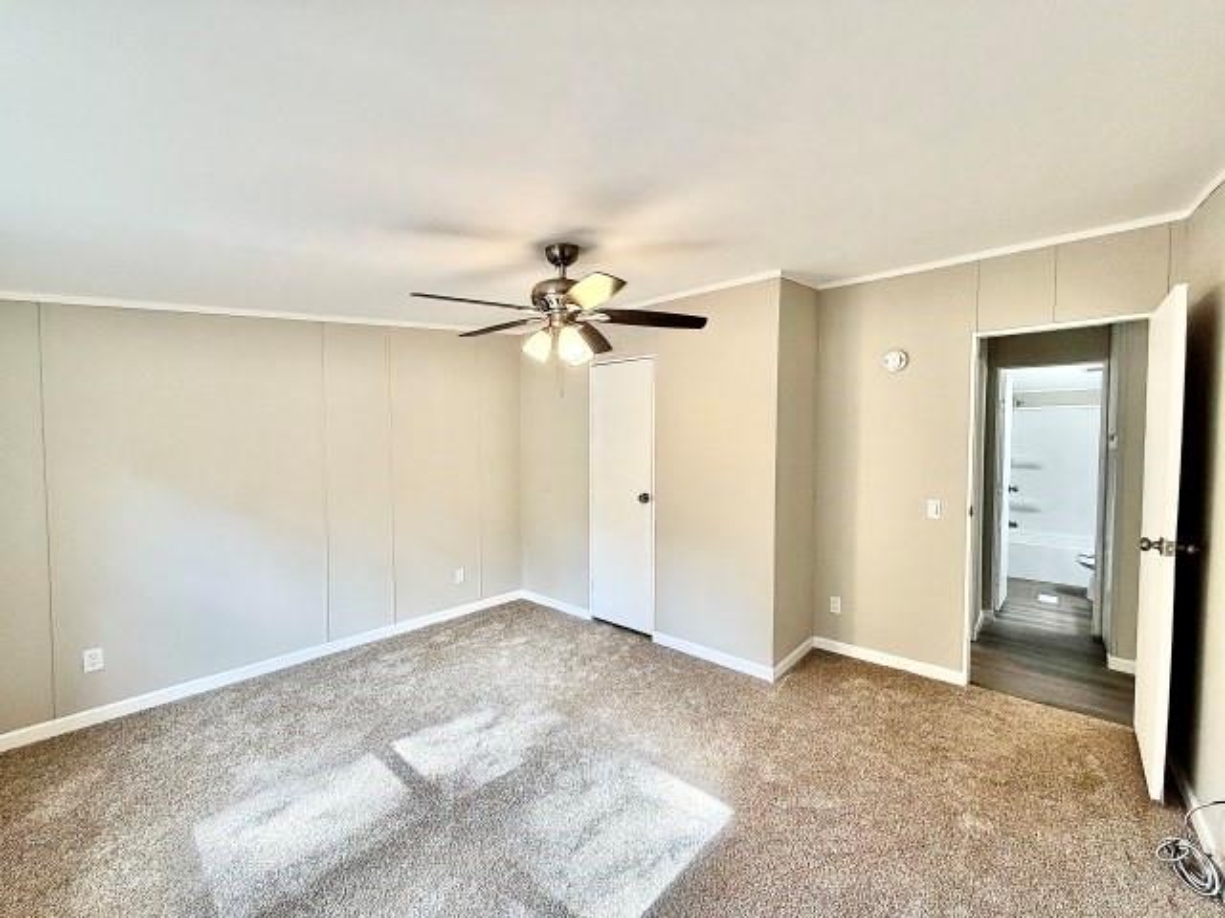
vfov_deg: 85.7
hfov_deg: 102.1
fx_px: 495
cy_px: 459
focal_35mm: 14
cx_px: 612
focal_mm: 2.22
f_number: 2.2
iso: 160
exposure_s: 1/120
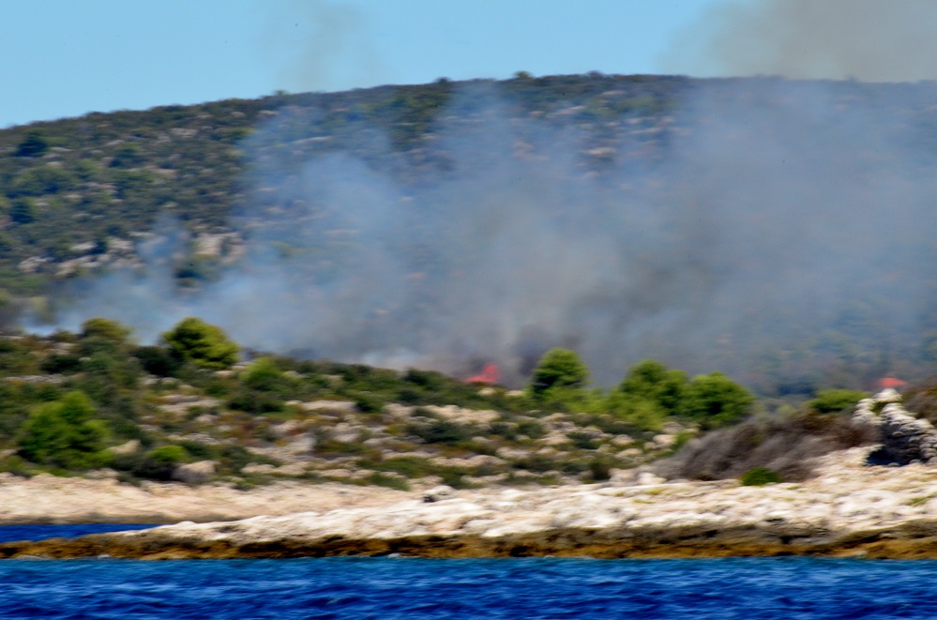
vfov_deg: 3.0
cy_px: 310
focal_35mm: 450
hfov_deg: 4.6
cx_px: 468
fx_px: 11685
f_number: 40
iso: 640
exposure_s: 1/60
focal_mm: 300
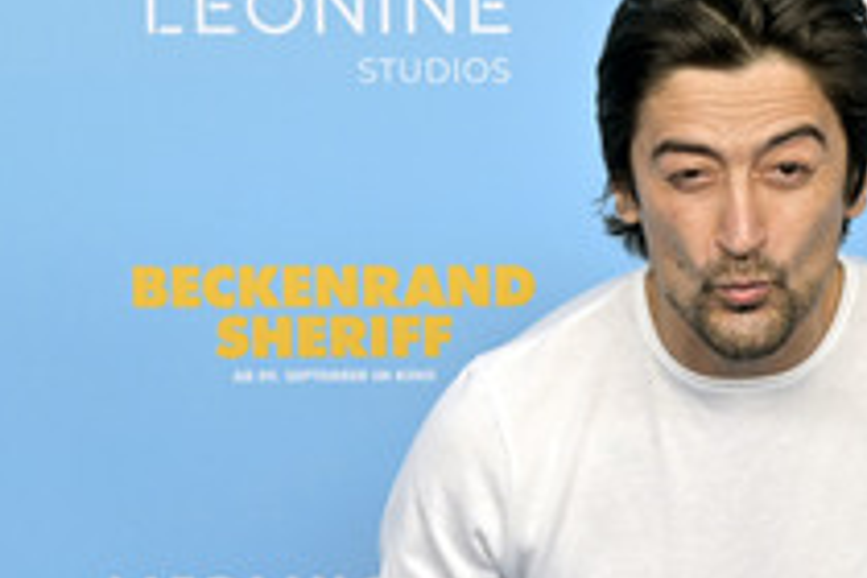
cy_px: 512
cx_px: 749
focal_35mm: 150
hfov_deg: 13.6
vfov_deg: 9.1
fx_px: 3612
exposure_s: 1/100
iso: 160
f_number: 4
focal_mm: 70
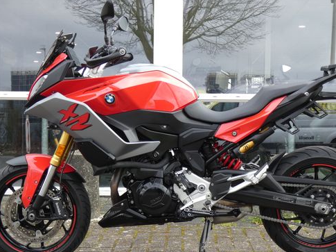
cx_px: 182
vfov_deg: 20.9
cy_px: 164
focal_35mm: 70
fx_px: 679
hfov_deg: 27.8
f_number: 3.9
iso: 80
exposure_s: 1/125
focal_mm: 9.5
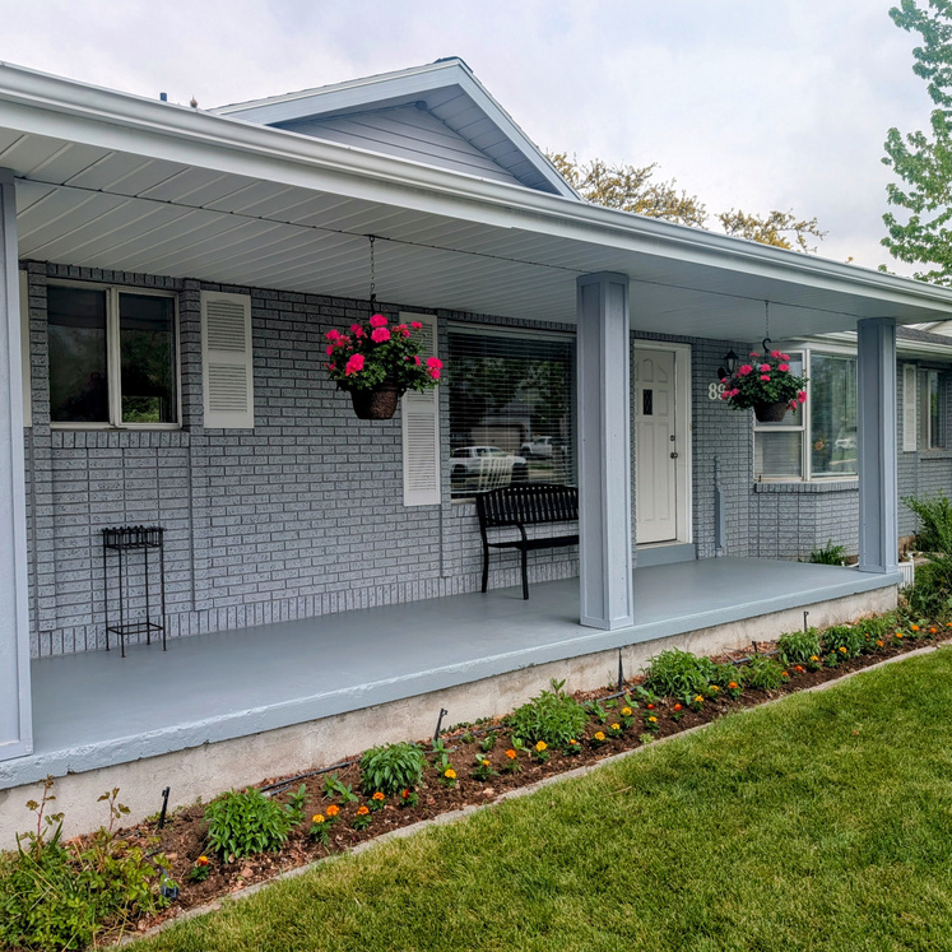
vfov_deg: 55.6
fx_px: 902
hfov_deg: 55.6
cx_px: 470
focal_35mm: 29
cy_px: 478
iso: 23
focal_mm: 6.9
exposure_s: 1/798
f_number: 1.68
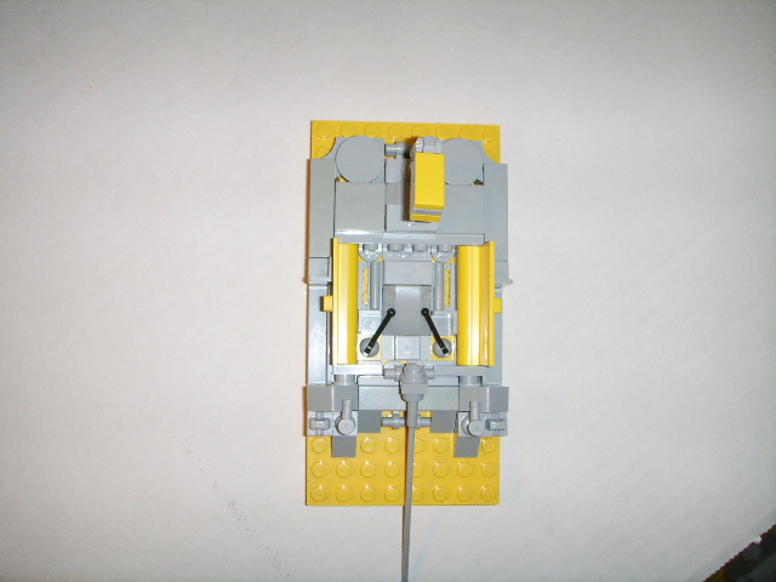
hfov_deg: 47.9
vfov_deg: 36.8
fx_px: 874
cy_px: 291
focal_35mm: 39
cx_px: 388
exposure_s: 1/45
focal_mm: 6.6
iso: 100
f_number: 3.5
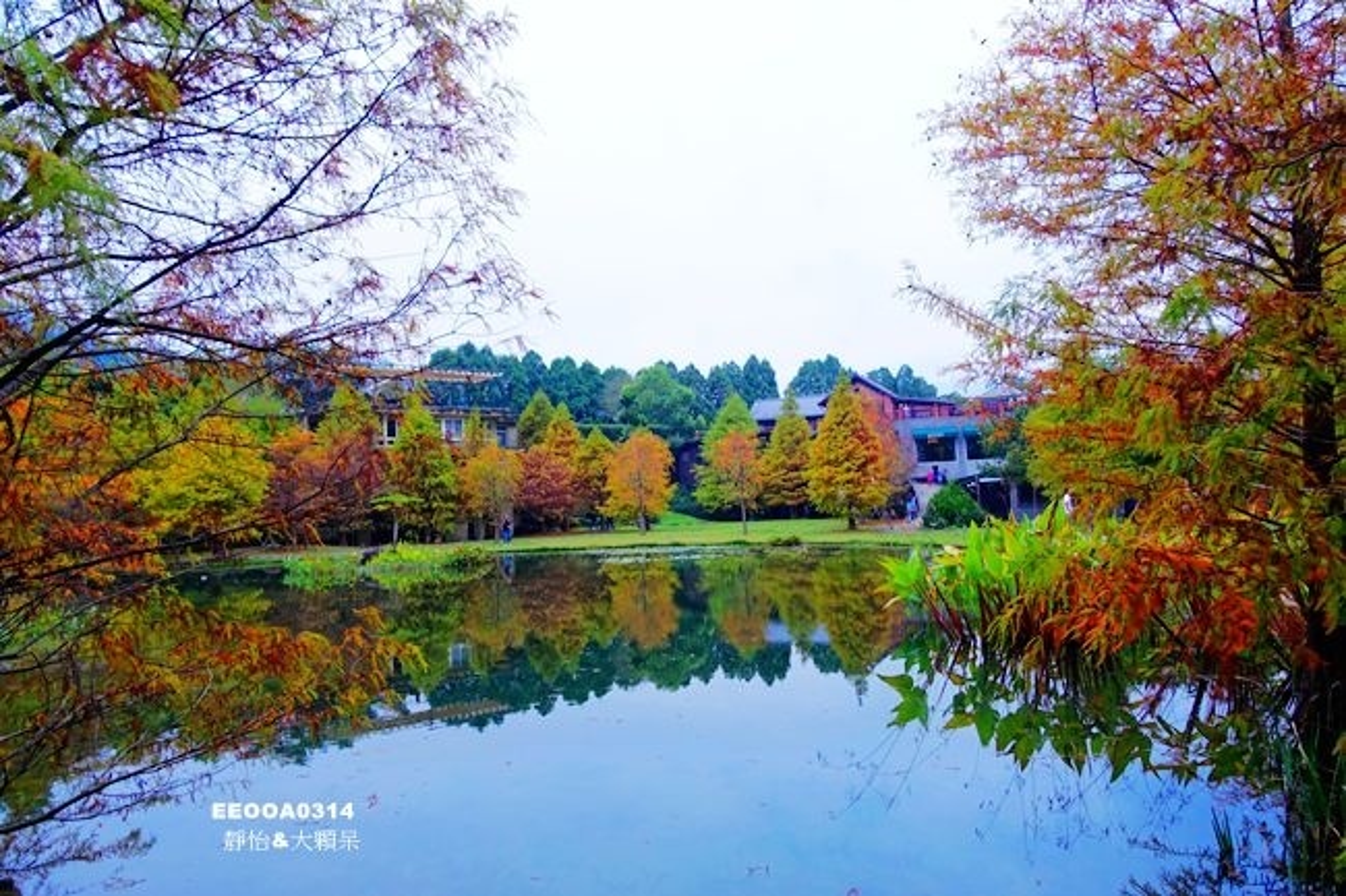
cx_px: 673
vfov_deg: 53.1
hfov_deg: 73.8
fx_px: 897
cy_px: 448
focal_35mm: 24
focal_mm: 8.8
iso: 125
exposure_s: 1/30
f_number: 2.8
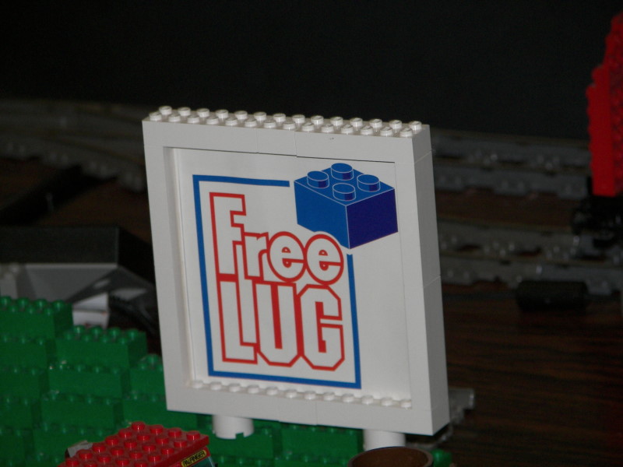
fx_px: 4733
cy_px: 234
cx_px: 312
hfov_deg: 7.5
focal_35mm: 263
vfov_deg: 5.7
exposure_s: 1/60
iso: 100
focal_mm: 43.7
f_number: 3.6
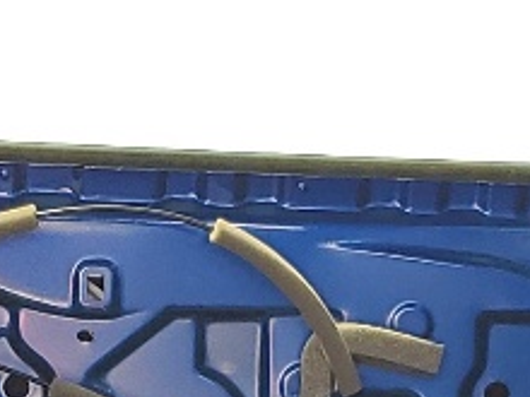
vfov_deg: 7.6
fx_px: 2894
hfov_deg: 10.5
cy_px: 722
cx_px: 164
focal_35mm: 189
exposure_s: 1/182
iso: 50
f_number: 1.5
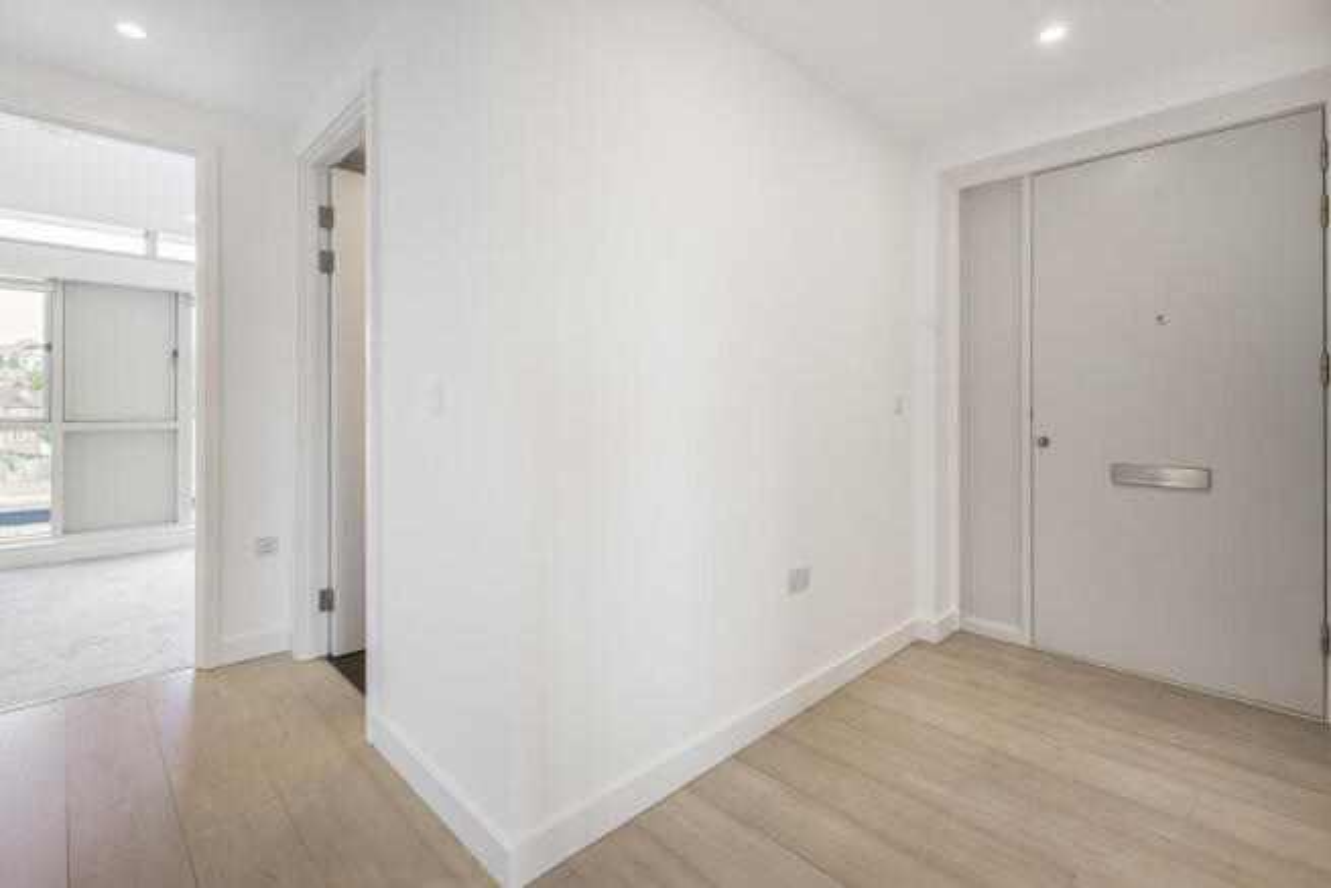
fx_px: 592
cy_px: 444
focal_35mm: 16
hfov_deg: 96.7
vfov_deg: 73.8
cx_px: 666
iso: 400
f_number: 8
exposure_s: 1/40
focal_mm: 16
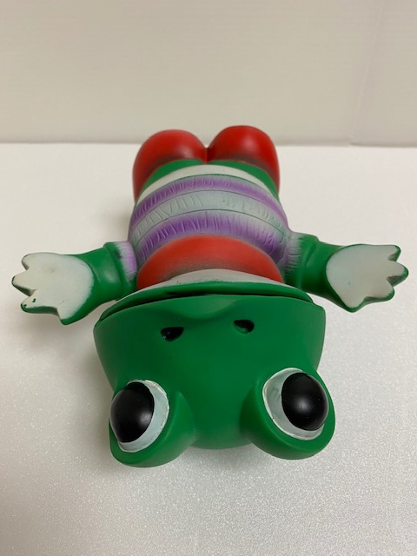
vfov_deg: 67.3
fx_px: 418
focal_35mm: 26
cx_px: 208
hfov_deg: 53.1
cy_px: 278
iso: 160
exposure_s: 1/50
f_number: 1.8
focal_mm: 4.25
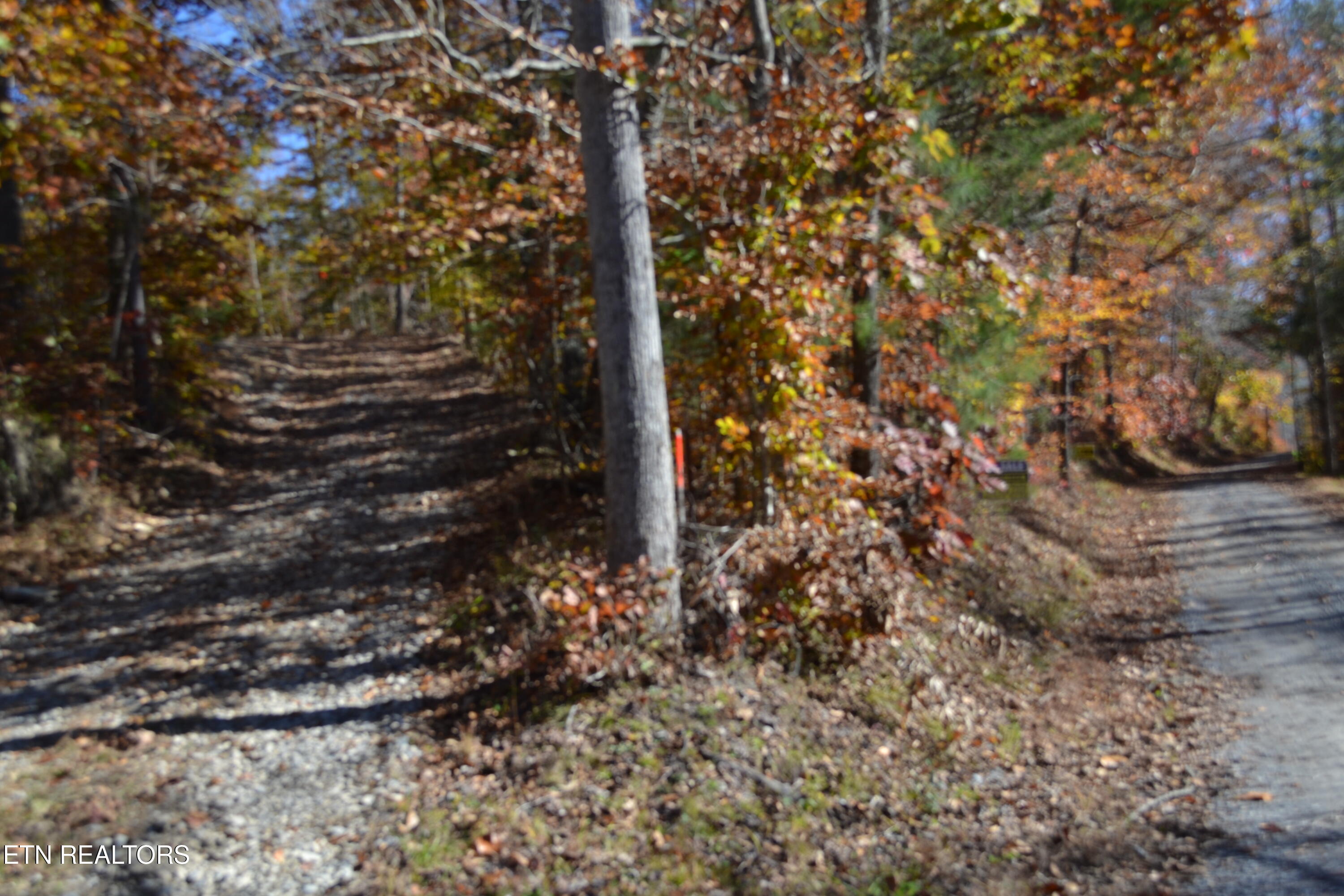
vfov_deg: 34.2
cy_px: 448
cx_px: 672
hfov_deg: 49.6
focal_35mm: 39
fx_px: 1456
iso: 100
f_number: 6.3
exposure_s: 1/160
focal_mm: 26
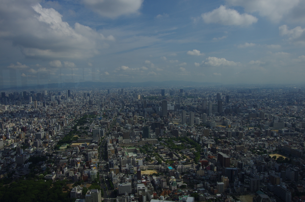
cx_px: 152
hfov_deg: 67.5
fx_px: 228
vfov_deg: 47.7
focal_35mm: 27
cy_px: 101
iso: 200
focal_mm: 18
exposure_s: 1/1250
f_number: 8
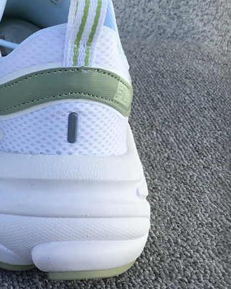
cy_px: 92
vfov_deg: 31.2
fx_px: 513
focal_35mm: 60
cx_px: -43
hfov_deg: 23.3
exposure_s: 1/405
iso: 25
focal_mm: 3.3
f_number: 2.4
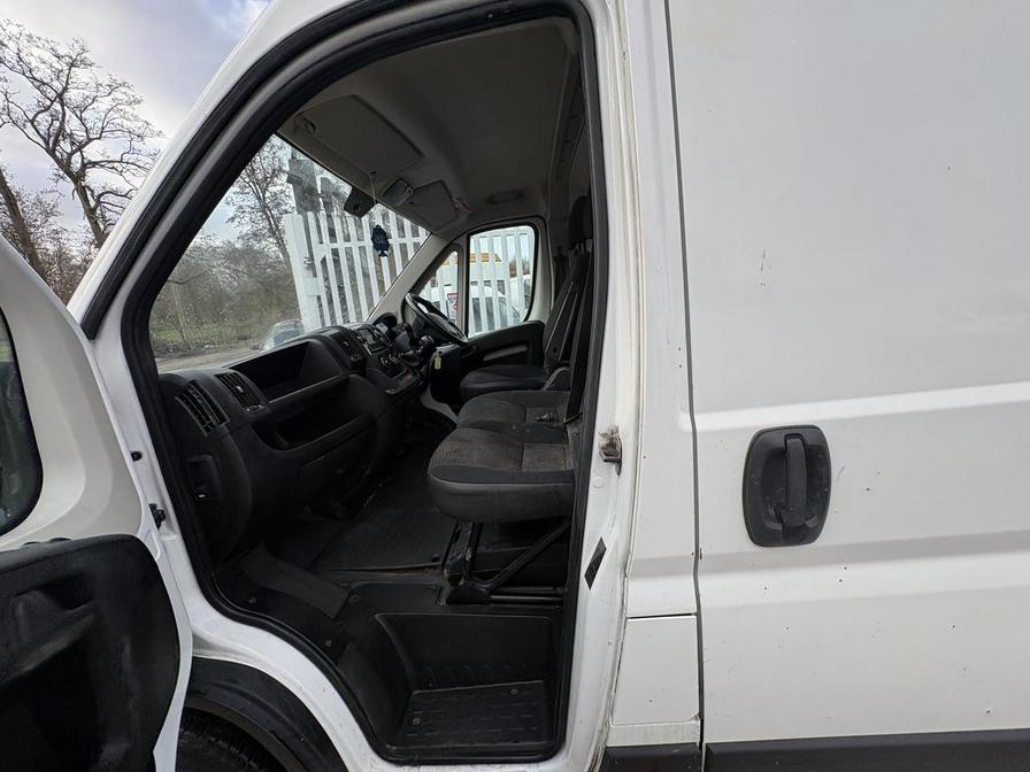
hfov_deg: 102.1
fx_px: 417
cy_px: 386
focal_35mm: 14
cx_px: 515
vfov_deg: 85.7
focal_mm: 2.22
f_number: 2.2
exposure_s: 1/346
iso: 40
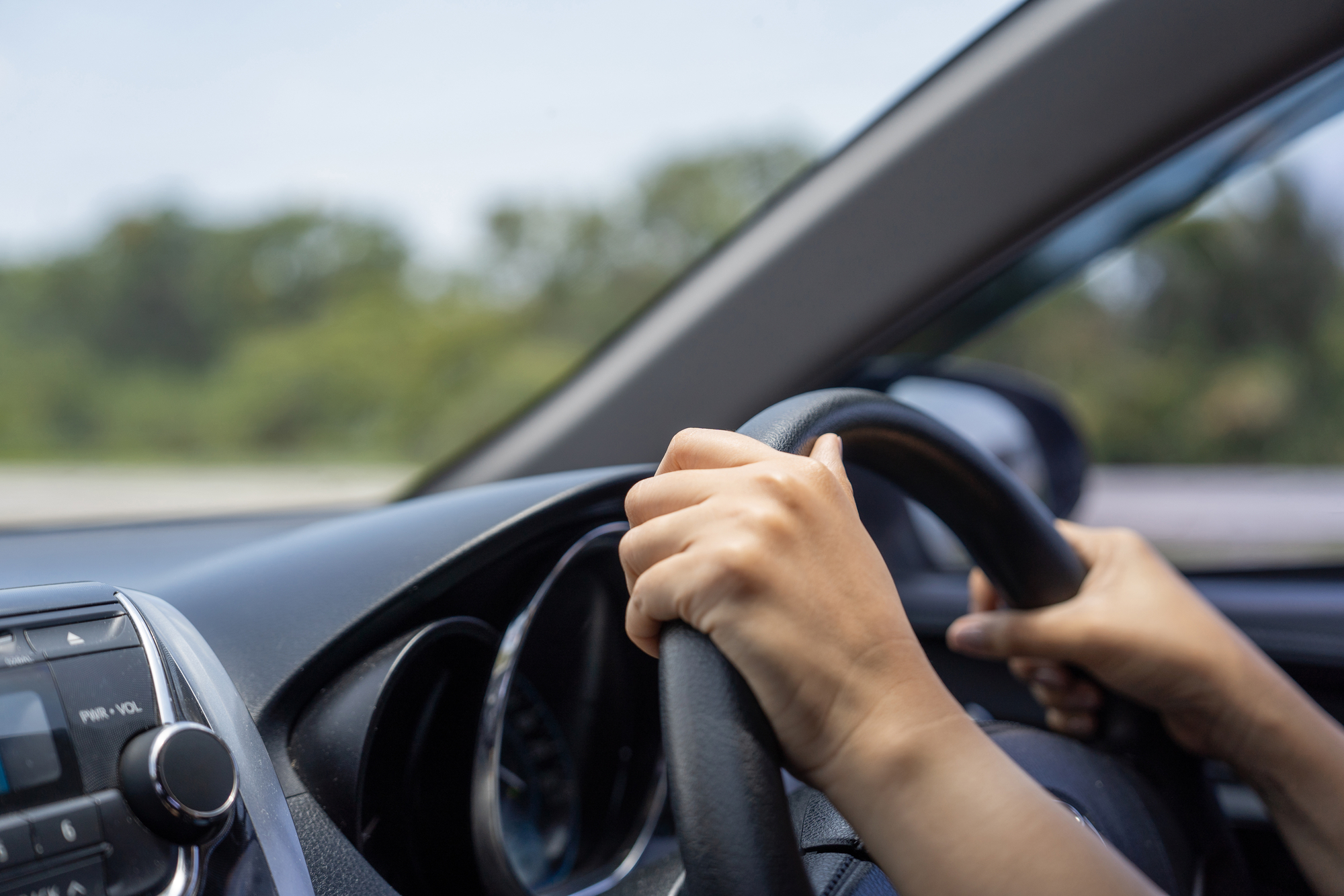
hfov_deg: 40.3
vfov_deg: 27.5
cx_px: 672
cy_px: 448
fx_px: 1829
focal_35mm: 49
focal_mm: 49
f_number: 2.8
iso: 100
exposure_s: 1/500
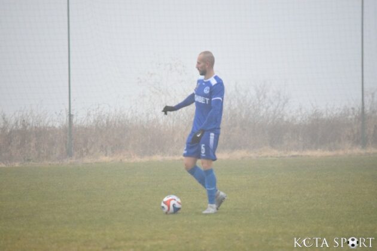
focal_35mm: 390
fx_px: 4084
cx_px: 188
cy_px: 126
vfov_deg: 3.5
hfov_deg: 5.3
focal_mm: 260
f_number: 5.6
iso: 12800
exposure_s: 1/640
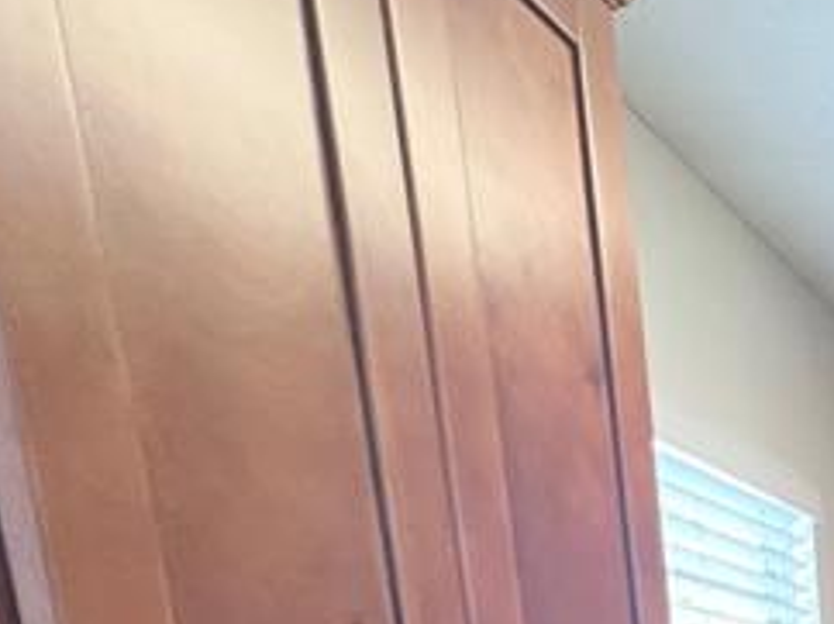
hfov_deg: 28.9
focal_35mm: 43
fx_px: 1035
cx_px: 1234
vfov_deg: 24.5
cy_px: 979
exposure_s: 1/60
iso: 250
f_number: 1.8
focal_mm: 1.57
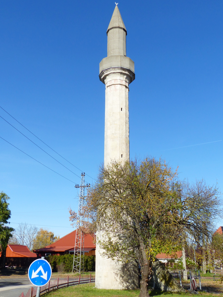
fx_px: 301
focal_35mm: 35
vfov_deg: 52.6
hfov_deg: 40.7
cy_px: 141
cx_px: 118
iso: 100
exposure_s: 1/1300
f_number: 4
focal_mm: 5.9
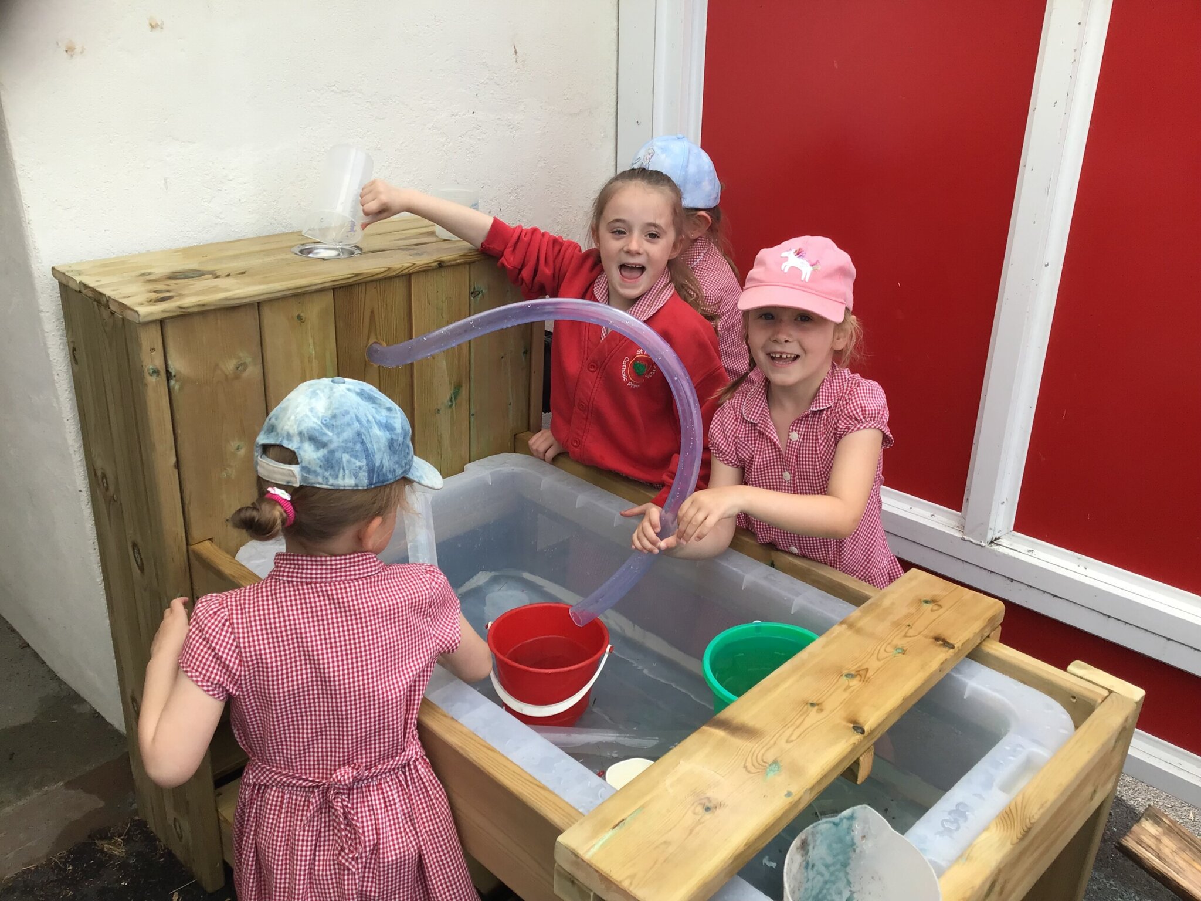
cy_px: 450
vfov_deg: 45.4
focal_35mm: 31
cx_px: 600
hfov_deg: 58.4
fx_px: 1076
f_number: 2.4
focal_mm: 3.3
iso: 25
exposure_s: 1/367
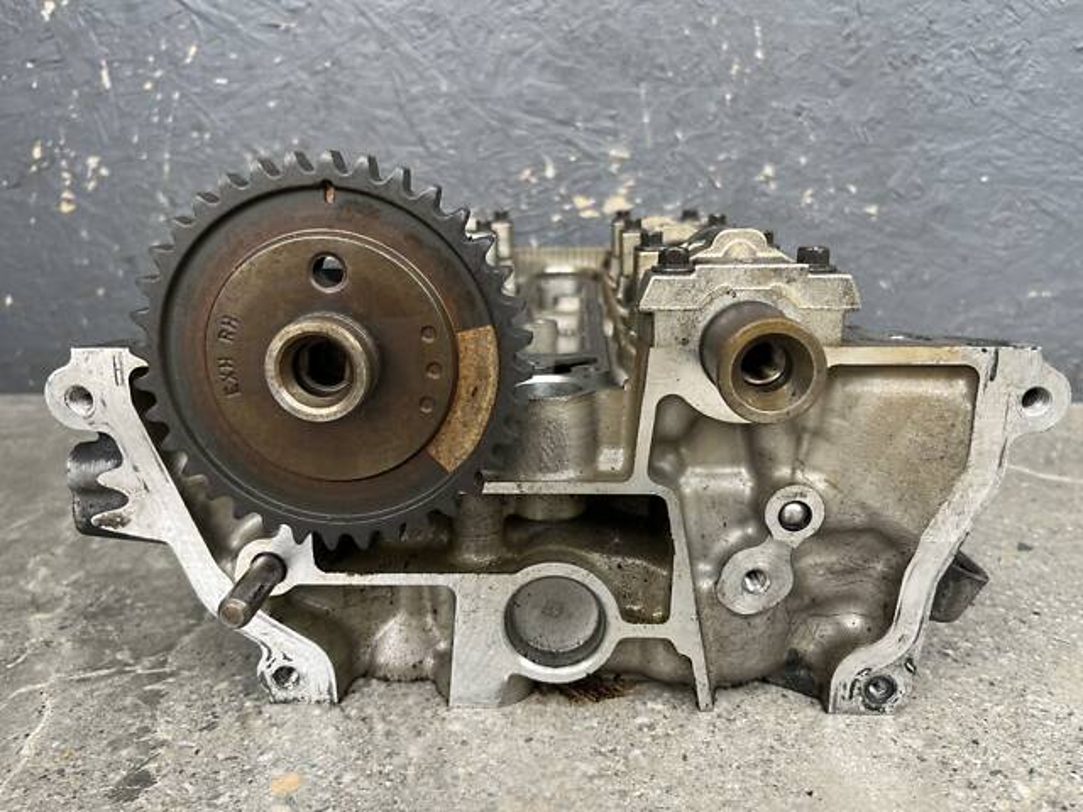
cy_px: 406
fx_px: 813
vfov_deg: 53.1
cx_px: 542
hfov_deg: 67.3
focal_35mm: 26
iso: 64
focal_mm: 5.1
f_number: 1.6
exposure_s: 1/121
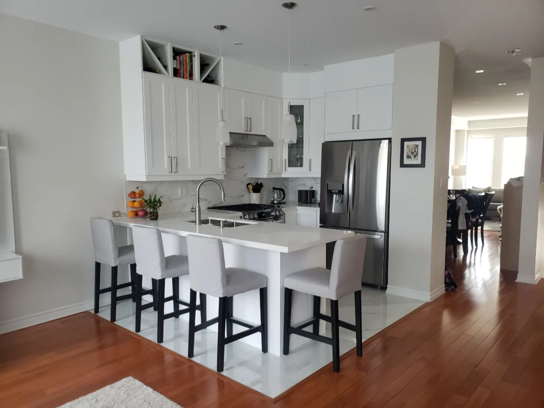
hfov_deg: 67.3
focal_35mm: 26
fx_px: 409
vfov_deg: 53.1
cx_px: 272
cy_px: 204
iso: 250
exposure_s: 1/40
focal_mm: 4.3
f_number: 2.4
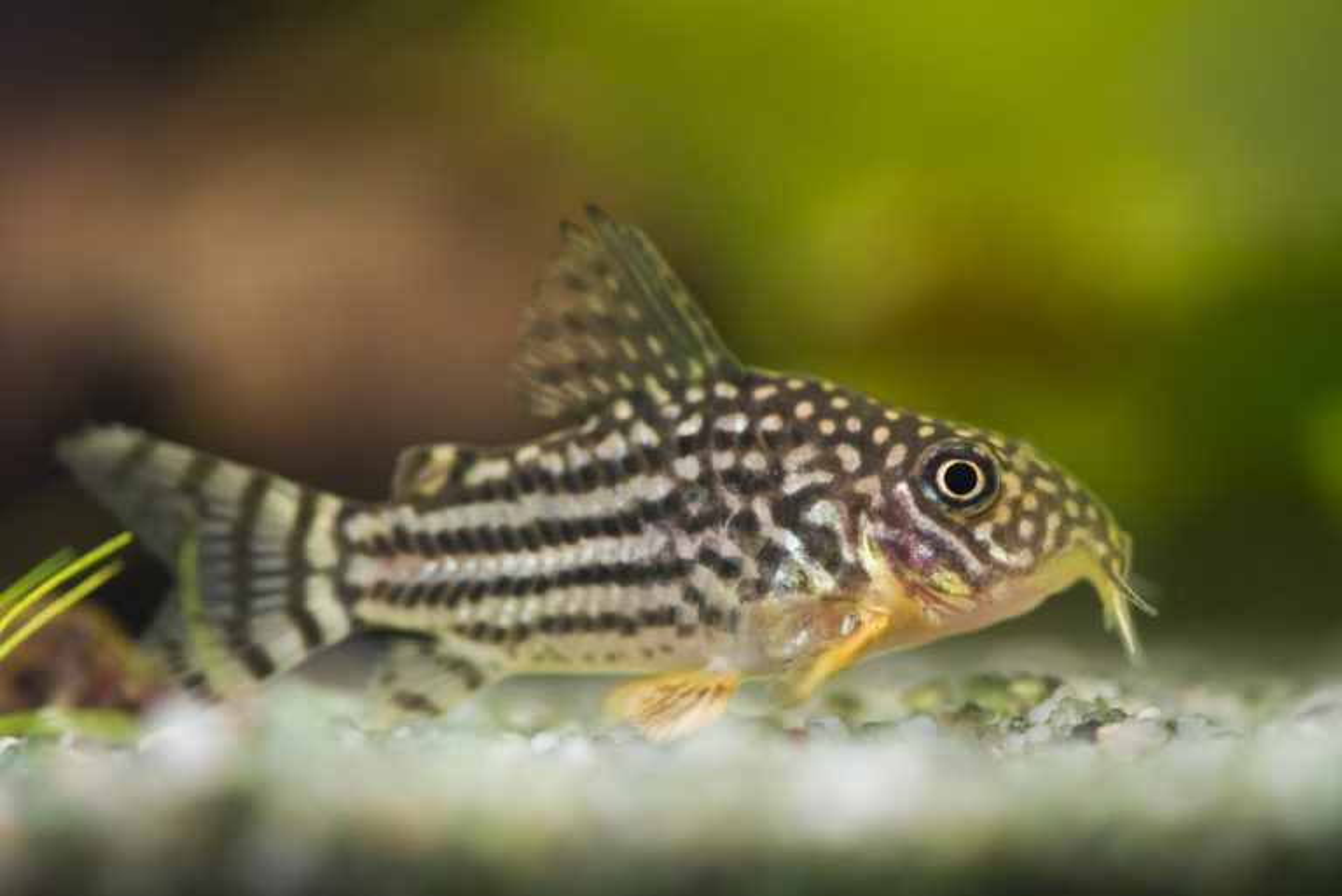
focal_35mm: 105
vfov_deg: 13.1
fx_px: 3916
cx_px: 671
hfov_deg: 19.4
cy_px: 448
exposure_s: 1/100
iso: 1250
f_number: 4.5
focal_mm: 105
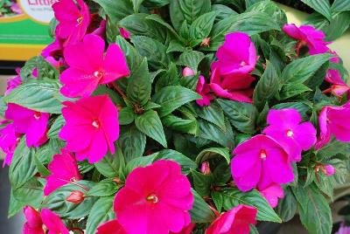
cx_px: 175
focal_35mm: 39
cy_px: 117
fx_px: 380
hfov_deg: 49.5
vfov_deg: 34.3
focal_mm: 26
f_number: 5.6
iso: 200
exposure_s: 1/60
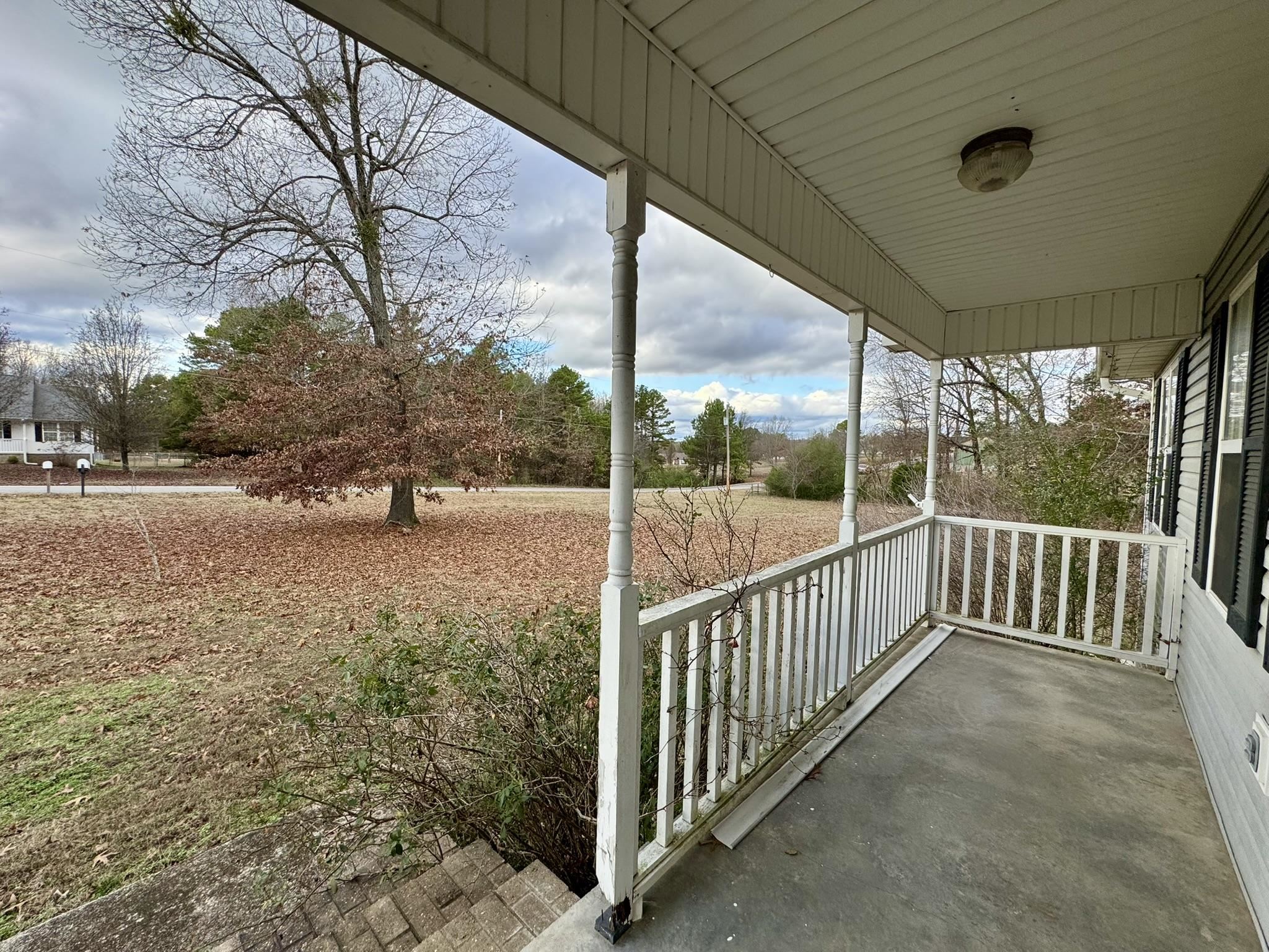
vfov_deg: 85.7
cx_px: 634
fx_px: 513
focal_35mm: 14
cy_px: 476
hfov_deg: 102.1
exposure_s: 1/433
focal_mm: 2.22
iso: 40
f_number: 2.2
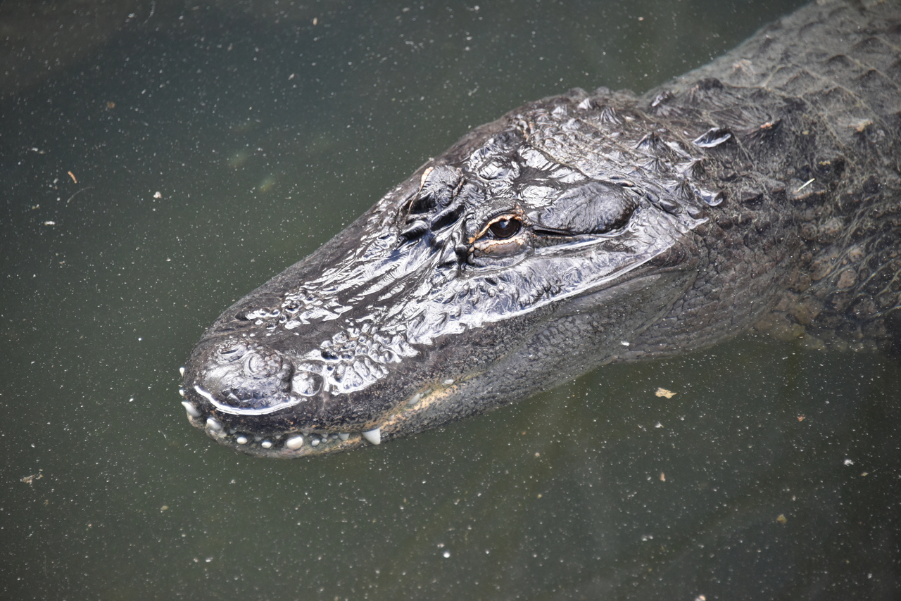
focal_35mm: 230
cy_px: 300
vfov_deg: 6.0
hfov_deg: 8.9
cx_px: 450
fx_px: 5757
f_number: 5.6
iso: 2800
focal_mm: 230
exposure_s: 1/500
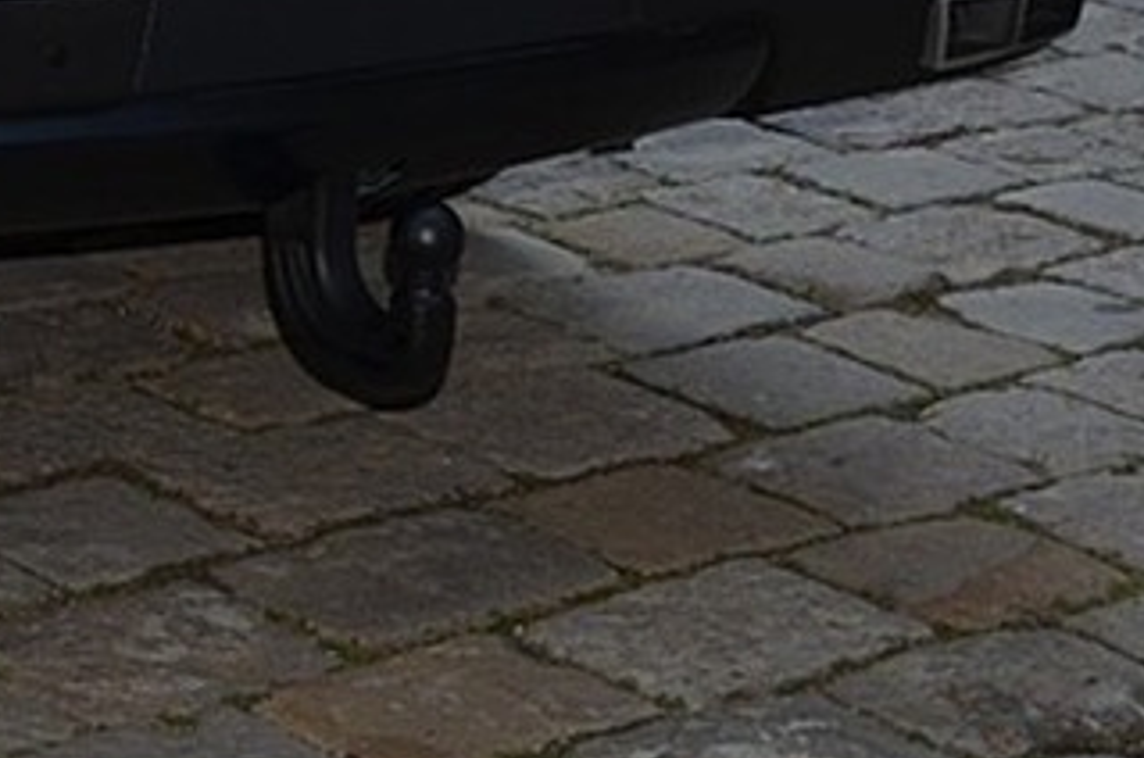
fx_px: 4757
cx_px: -679
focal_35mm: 150
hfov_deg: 12.8
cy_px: -649
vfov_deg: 8.7
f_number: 5.6
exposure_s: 1/200
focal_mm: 25
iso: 100
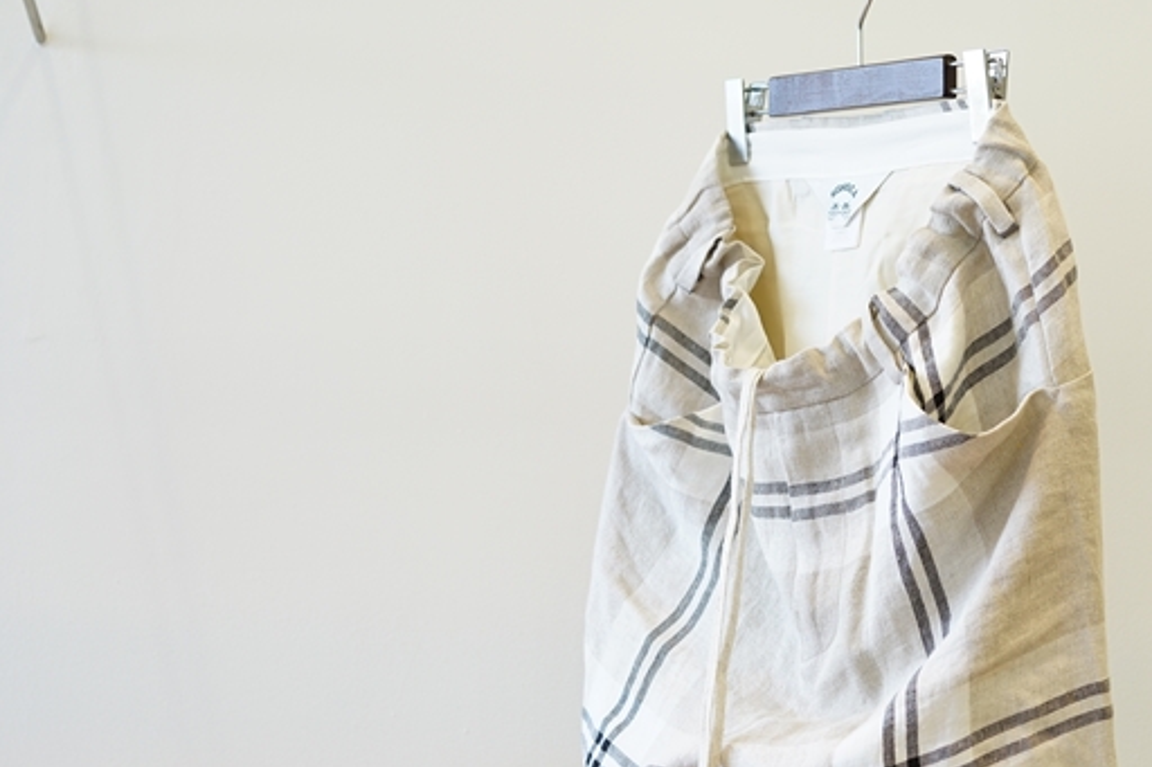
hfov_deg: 23.5
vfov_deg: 15.9
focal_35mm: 86
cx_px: 801
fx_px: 2751
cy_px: 435
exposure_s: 1/60
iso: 400
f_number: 4
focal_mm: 55
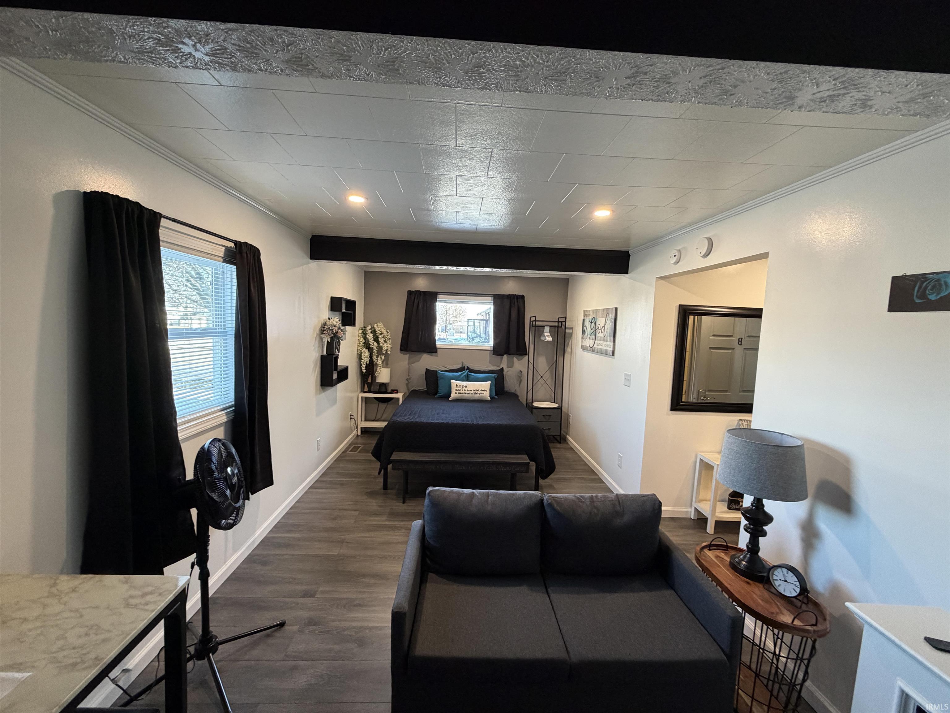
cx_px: 475
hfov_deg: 102.1
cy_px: 356
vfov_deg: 85.7
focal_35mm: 14
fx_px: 384
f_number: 2.2
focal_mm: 2.22
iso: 250
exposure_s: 1/60
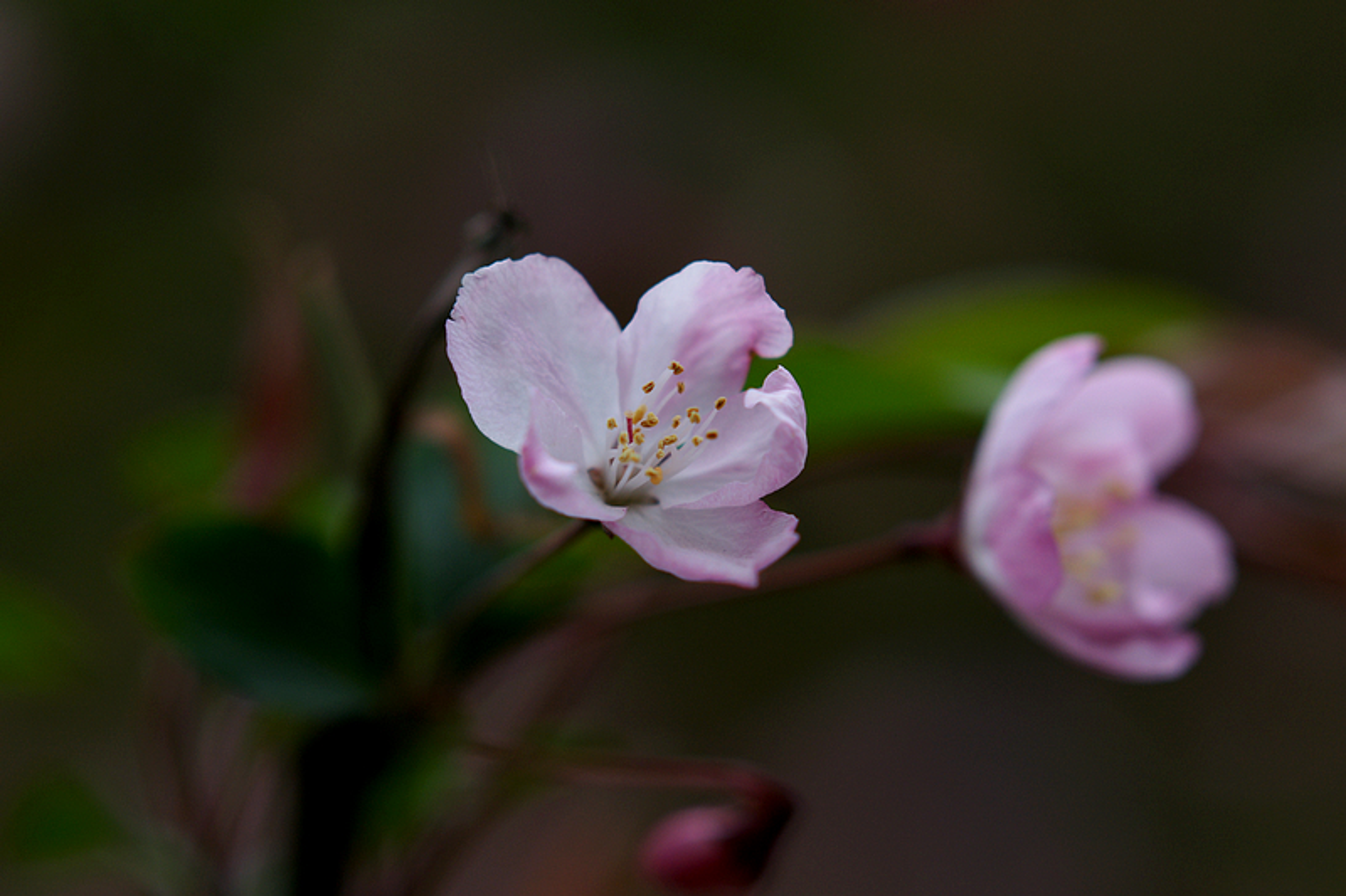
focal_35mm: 202
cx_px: 673
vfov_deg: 6.8
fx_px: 7569
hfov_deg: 10.2
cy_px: 448
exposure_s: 1/250
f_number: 2.8
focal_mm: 135
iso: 100
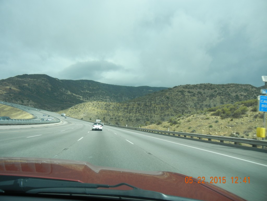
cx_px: 134
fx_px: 231
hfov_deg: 60.0
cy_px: 100
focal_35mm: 30
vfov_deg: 46.8
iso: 160
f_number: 7
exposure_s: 1/294
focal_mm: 5.4
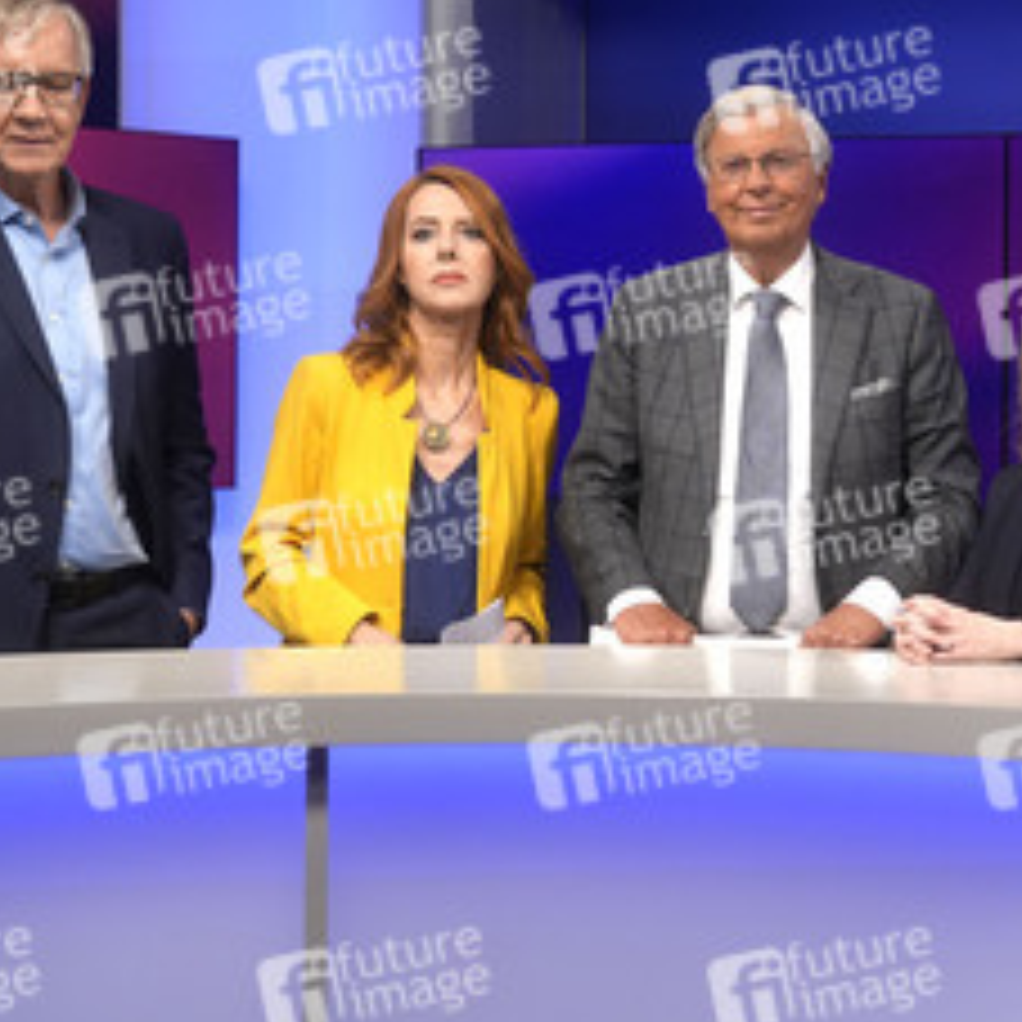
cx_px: 705
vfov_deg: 22.7
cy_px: 419
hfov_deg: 22.6
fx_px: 2539
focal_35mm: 76
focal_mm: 30
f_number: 2.2
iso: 640
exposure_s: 1/250
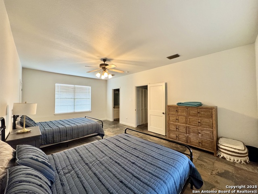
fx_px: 104
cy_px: 97
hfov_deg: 102.1
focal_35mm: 14
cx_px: 129
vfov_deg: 85.7
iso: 250
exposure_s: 1/120
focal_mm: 2.22
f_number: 2.2
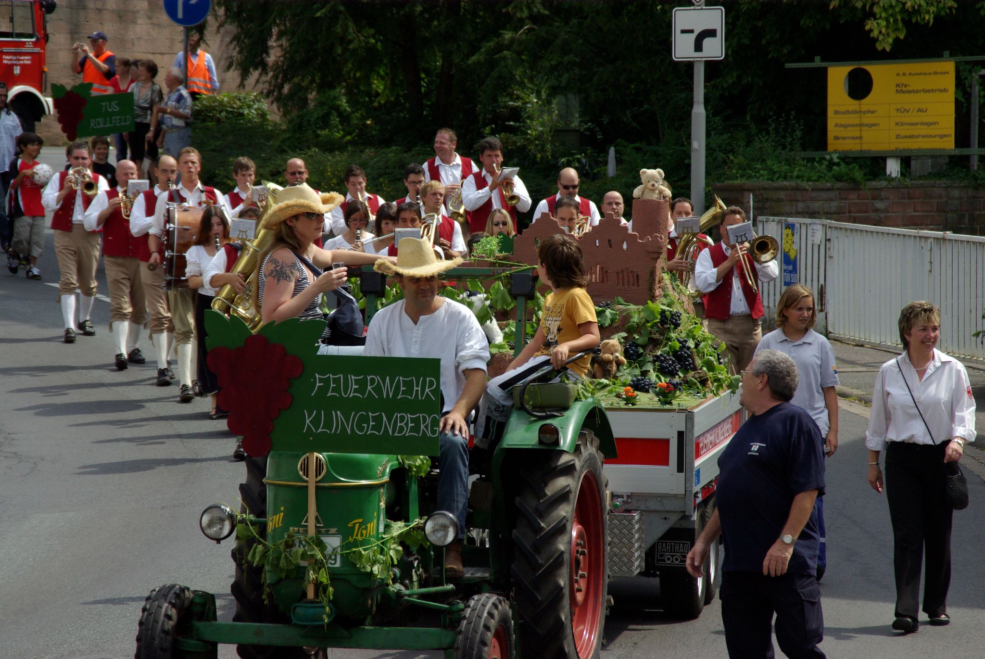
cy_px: 330
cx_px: 492
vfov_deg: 7.1
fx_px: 5341
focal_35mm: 195
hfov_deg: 10.5
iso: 400
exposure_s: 1/750
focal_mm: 130
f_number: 8
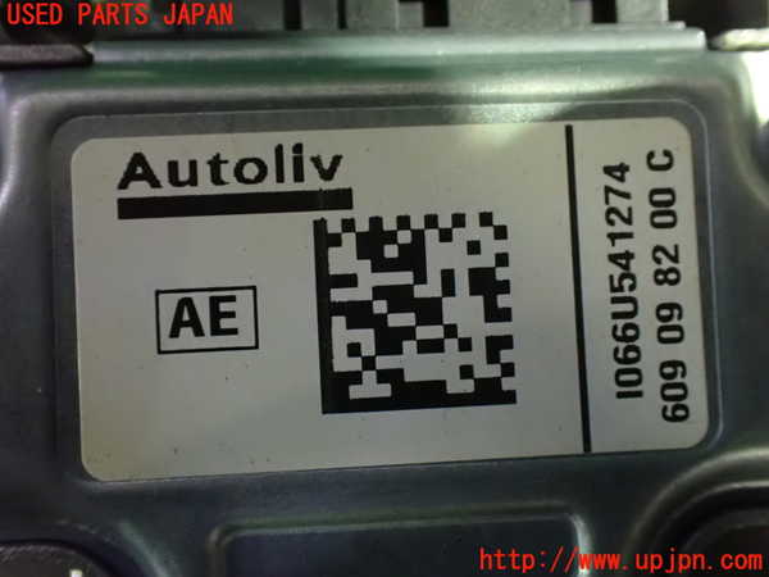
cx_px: 384
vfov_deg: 37.7
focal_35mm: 38
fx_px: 844
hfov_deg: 49.0
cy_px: 288
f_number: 2.7
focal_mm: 6.83
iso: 1600
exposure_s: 1/40
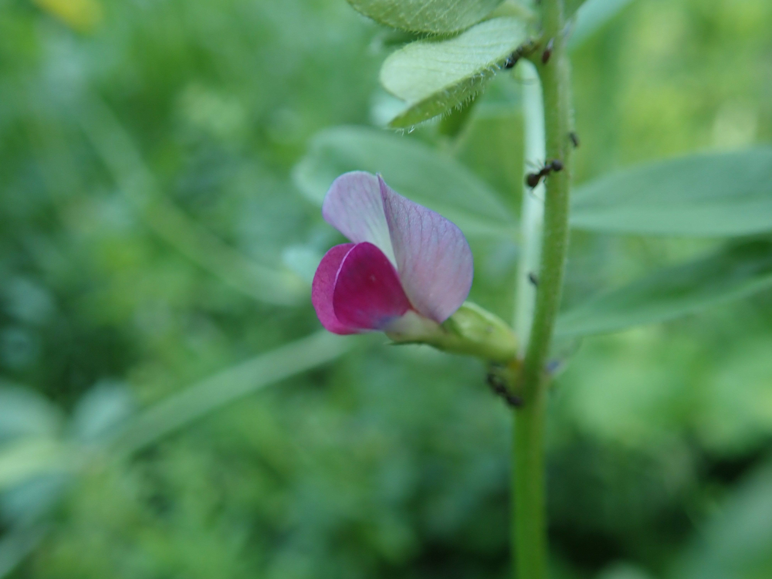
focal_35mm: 30
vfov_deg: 46.8
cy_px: 290
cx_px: 386
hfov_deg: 60.0
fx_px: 669
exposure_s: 1/125
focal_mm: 5.5
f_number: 2.3
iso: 100
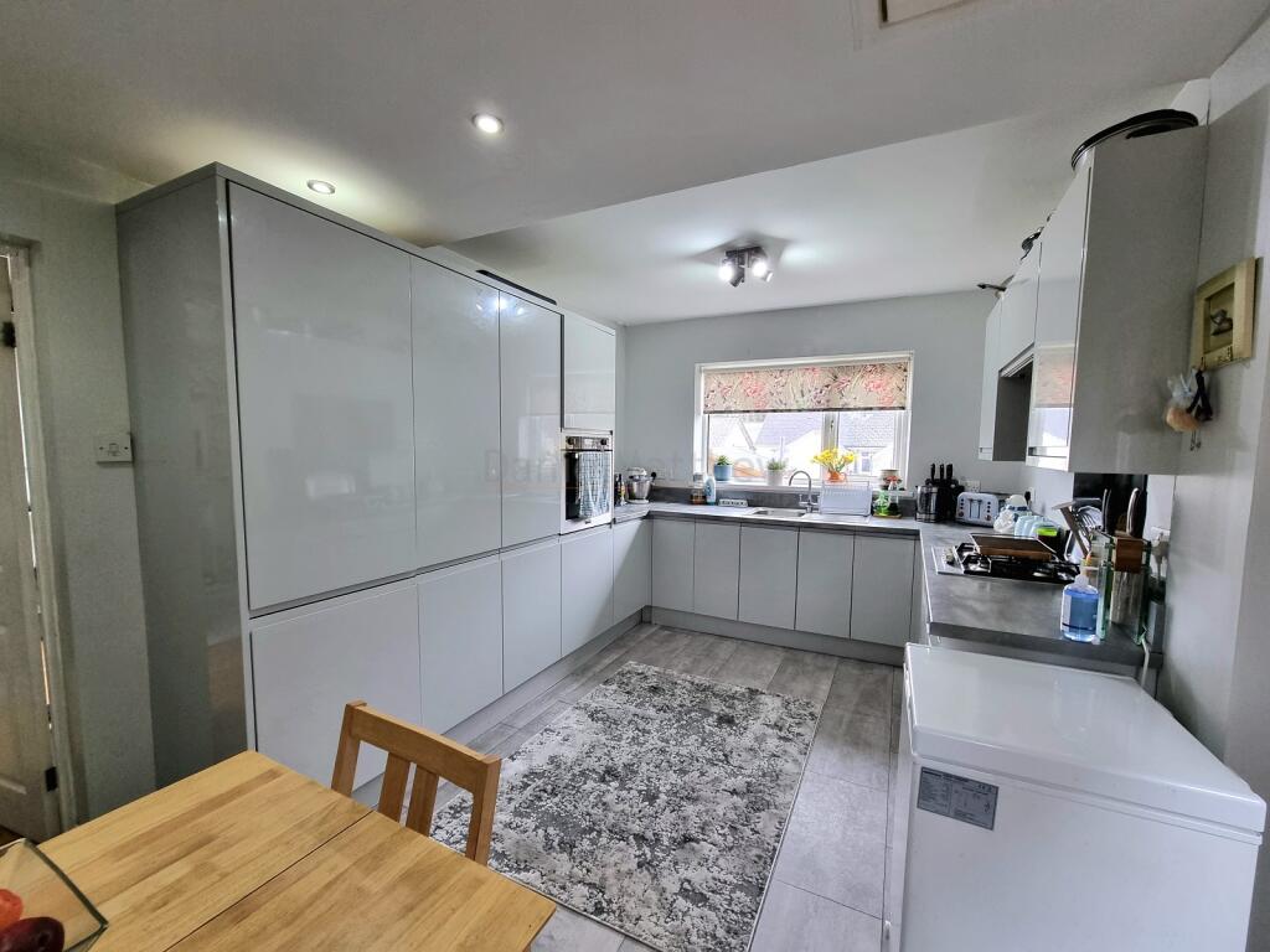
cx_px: 635
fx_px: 477
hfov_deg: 106.2
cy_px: 476
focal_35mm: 13
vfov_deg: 89.9
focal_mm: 2.2
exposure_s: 1/60.2
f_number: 2.2
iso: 160
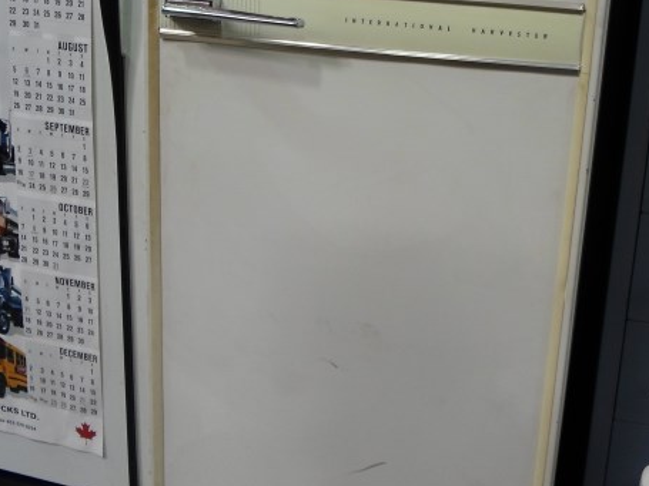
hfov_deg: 42.7
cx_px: 399
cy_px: 150
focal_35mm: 44
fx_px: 825
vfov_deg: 32.5
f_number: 2.5
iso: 120
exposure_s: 1/30
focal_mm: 4.5
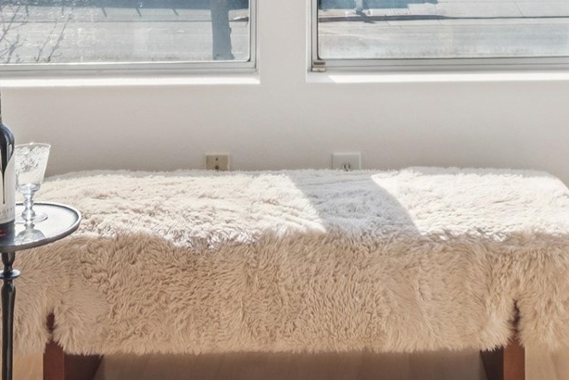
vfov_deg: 17.7
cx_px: 352
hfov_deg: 28.7
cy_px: -170
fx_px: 1107
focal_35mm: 70
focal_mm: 9
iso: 125
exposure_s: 1/30
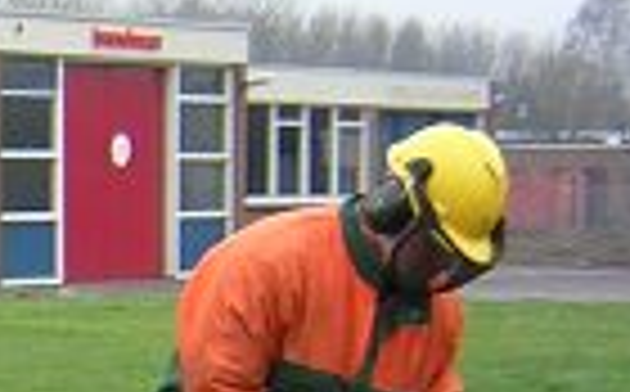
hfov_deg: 11.4
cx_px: -400
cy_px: 446
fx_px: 3000
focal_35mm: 175
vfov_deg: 7.4
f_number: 2.6
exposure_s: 1/65.7
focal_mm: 4.7
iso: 100
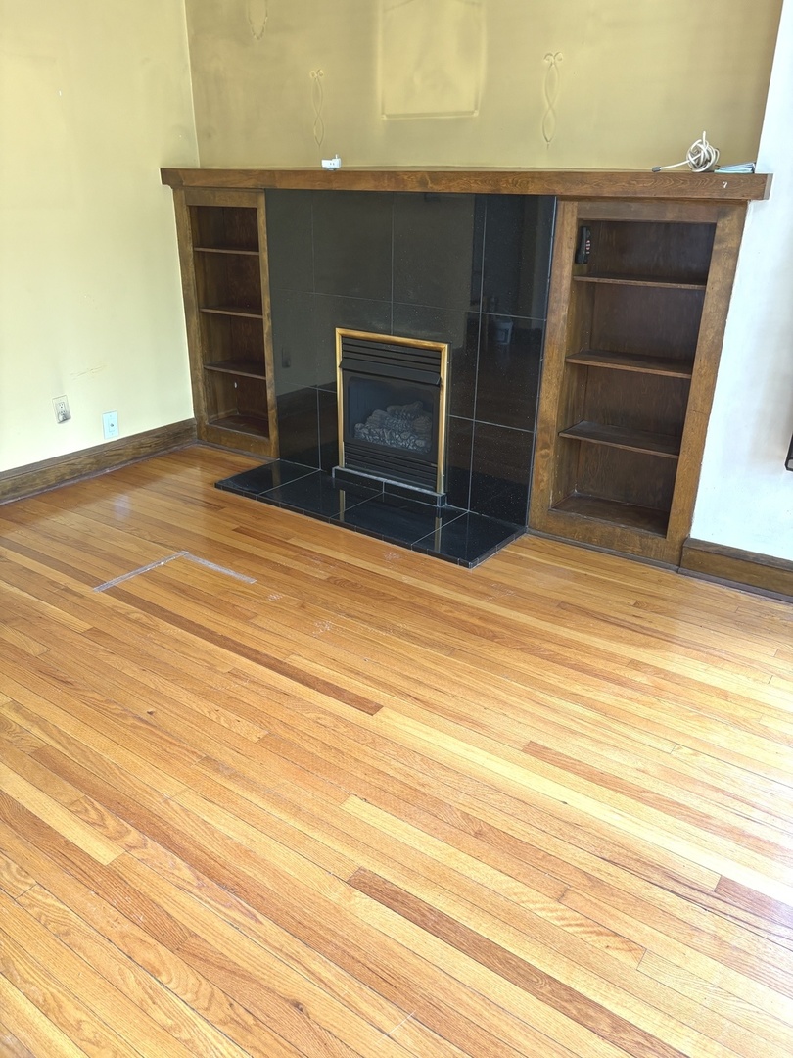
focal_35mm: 26
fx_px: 794
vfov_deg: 67.3
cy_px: 529
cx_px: 396
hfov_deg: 53.1
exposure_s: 1/60
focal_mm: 5.96
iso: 160
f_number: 1.6
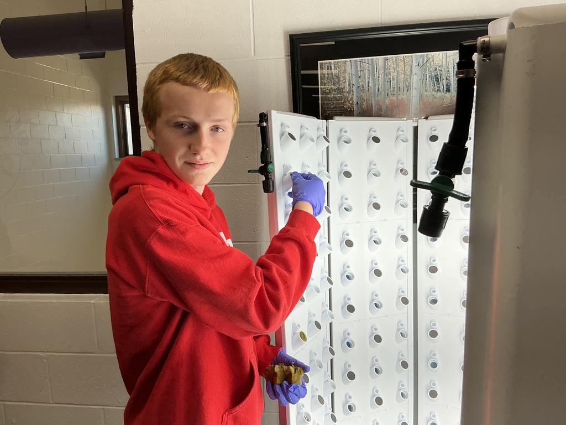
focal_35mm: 29
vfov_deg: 48.2
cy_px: 212
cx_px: 283
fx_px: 474
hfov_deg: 61.7
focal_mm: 3
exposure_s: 1/294
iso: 25
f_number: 1.8
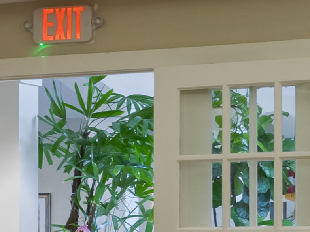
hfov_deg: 9.3
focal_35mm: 184
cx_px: -491
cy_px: 314
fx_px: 1648
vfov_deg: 8.0
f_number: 11
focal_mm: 25
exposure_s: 1/13
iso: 400
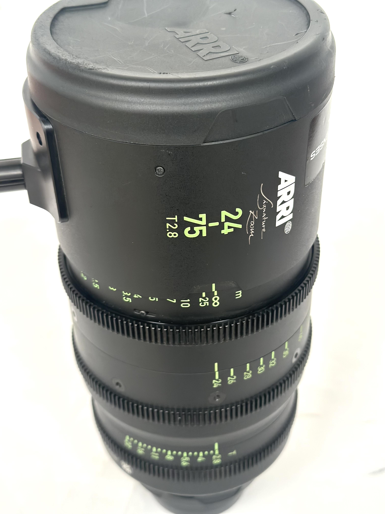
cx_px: 192
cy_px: 257
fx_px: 712
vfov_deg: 39.7
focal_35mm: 48
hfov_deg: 30.3
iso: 160
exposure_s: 1/60
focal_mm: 6.86
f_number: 1.78
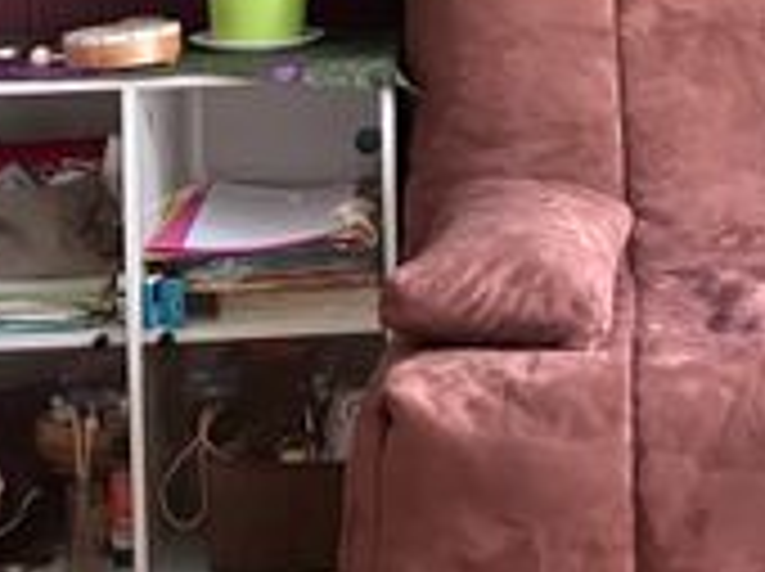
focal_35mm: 99
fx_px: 2185
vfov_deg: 14.0
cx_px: 702
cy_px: -279
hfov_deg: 19.5
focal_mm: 3.99
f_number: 1.8
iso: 400
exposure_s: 1/40
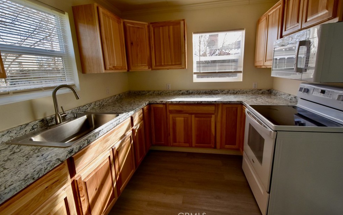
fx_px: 150
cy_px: 101
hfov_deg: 97.8
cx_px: 173
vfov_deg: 71.2
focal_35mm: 16
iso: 400
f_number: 4.5
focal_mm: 10
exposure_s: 1/250
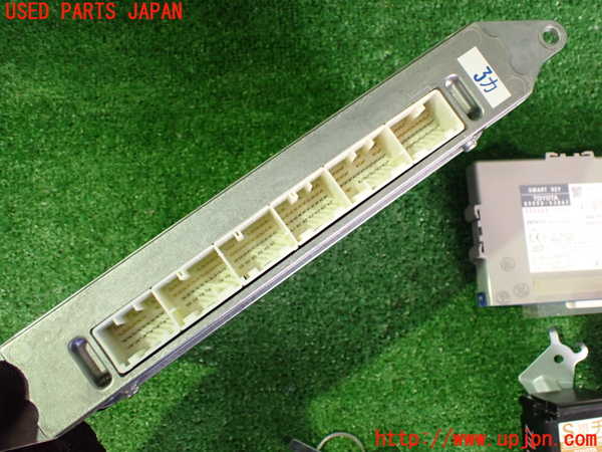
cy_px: 226
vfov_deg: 46.8
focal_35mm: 30
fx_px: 522
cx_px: 301
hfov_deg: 60.0
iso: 800
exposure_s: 1/30
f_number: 2.3
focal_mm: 5.4
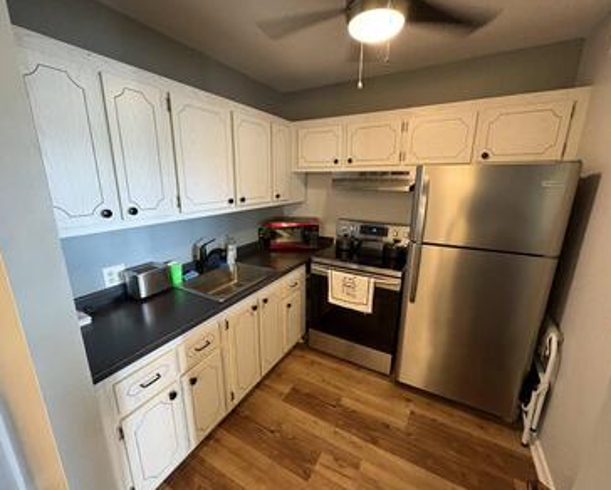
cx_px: 295
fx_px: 272
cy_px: 247
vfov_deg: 84.1
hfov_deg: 96.7
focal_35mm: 15
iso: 640
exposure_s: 1/60
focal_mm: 2.22
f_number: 2.2
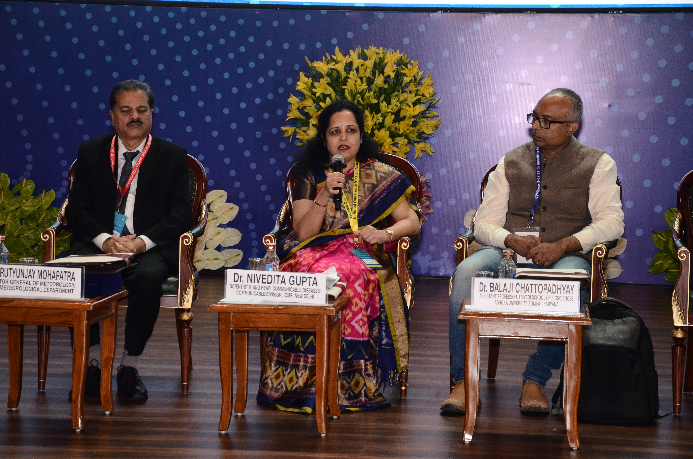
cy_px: 230
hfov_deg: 19.5
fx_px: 2017
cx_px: 346
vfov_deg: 13.0
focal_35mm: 105
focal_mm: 70
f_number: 5.3
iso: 1600
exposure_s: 1/125
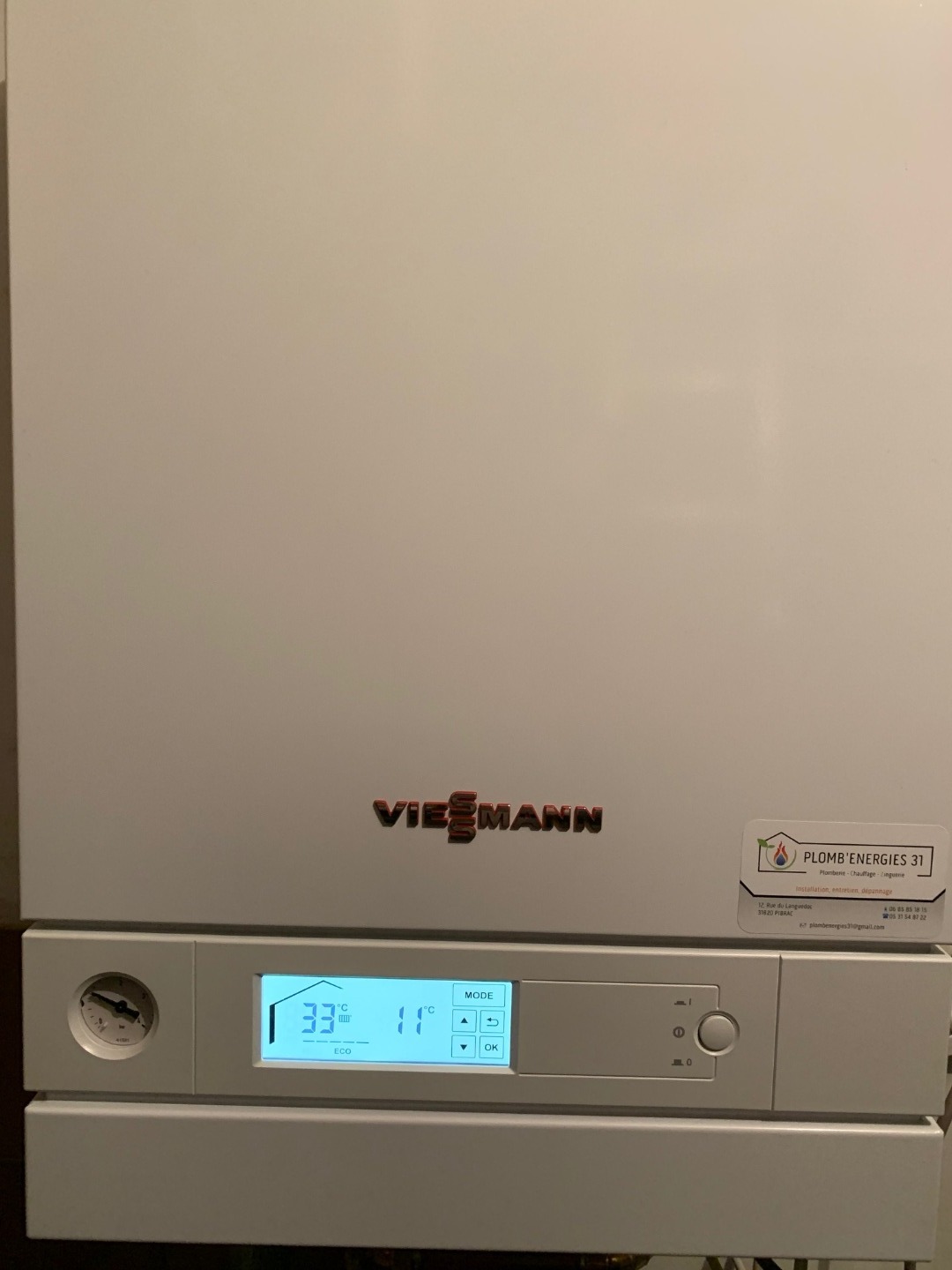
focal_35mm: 26
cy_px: 635
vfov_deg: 67.3
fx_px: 953
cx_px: 476
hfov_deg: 53.1
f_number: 1.8
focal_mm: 4.25
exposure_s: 1/50
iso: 250
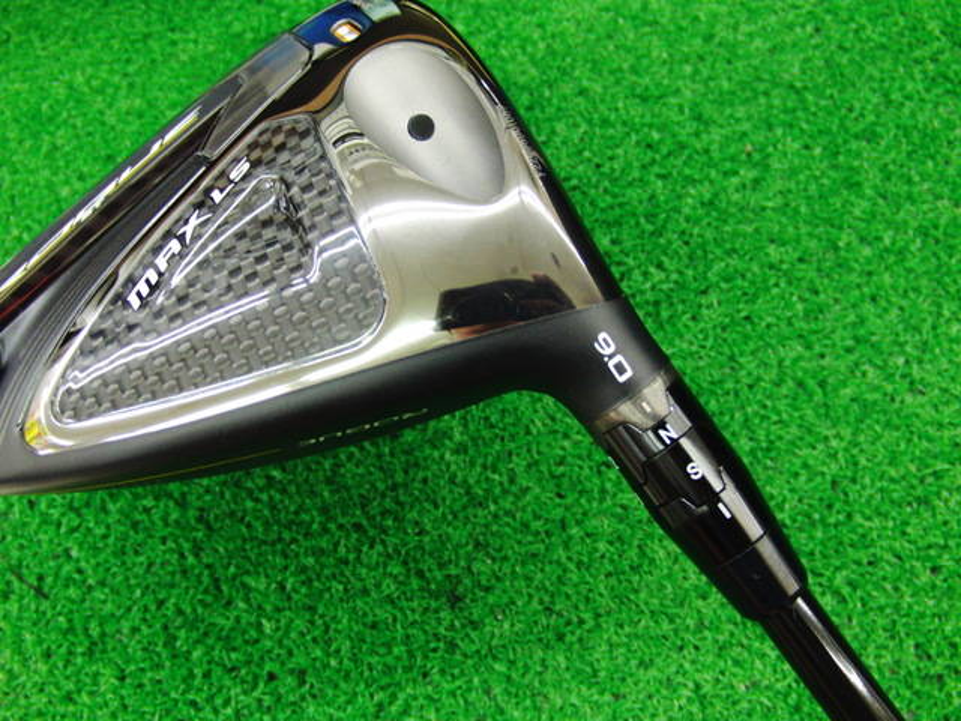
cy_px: 360
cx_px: 480
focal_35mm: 37
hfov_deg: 50.1
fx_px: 1027
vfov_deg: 38.7
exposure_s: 1/25
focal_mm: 6.42
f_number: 3.6
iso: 400
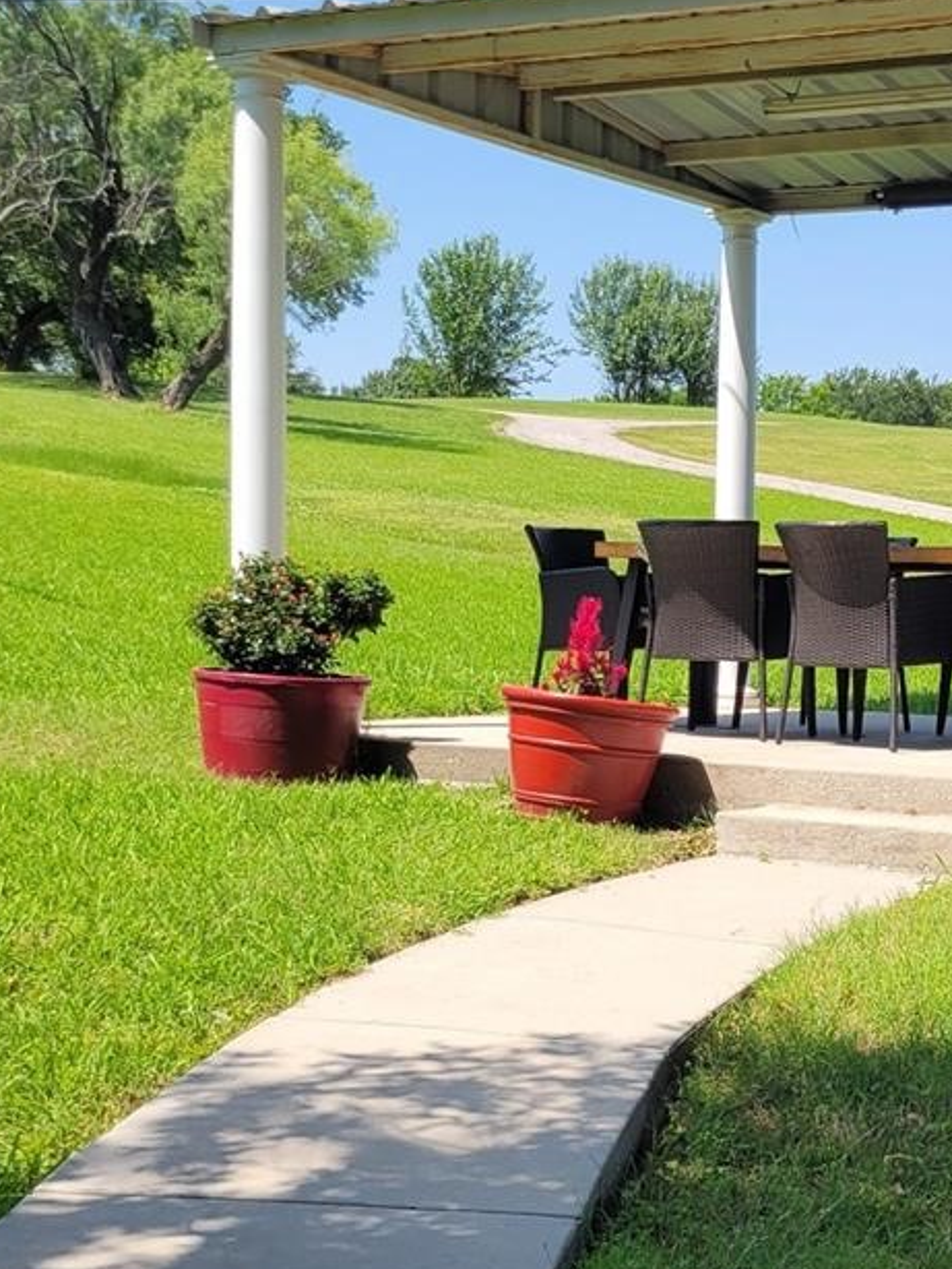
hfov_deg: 21.7
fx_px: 2382
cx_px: 966
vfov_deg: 29.7
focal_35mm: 65
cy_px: 767
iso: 40
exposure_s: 1/1529
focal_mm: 5.4
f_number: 1.8
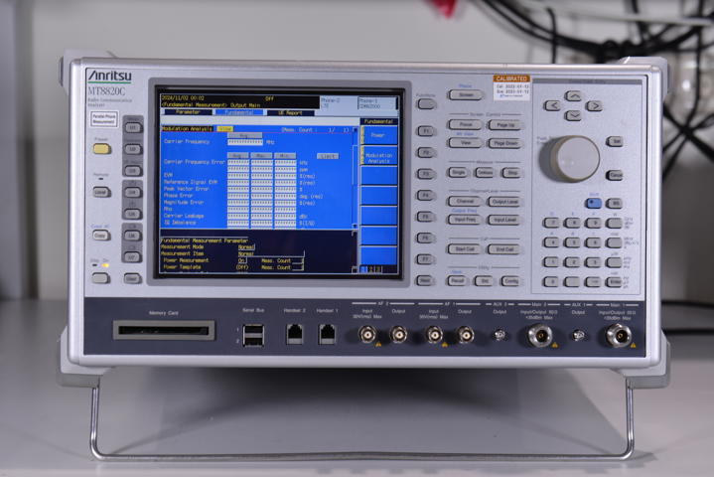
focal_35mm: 56
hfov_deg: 35.6
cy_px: 238
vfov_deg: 24.2
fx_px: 1111
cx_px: 357
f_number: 2.8
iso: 220
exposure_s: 1/25
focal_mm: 56
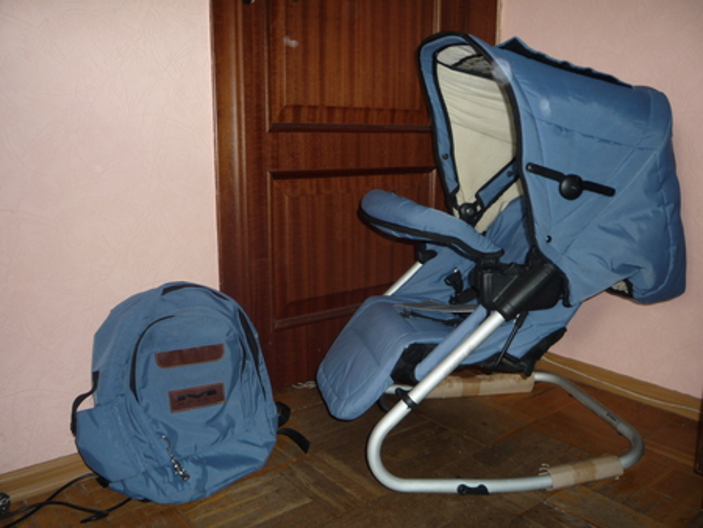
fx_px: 610
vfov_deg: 46.8
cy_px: 264
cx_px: 352
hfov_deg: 59.9
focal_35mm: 30
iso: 100
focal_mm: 5.2
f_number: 3.3
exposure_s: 1/30
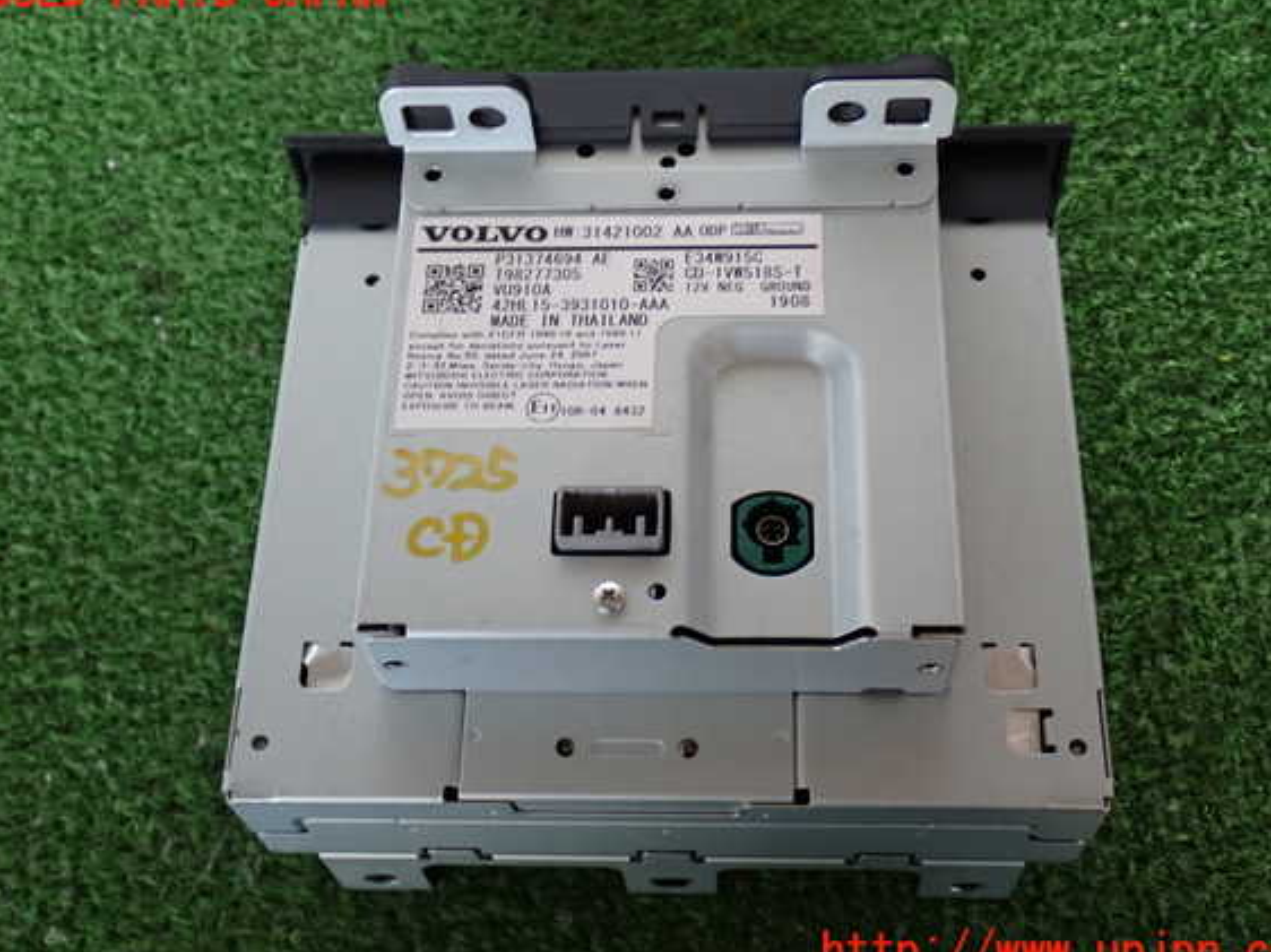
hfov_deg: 40.4
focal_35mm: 47
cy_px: 473
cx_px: 654
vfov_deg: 30.9
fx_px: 1725
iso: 400
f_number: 2.9
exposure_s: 1/40
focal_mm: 7.84
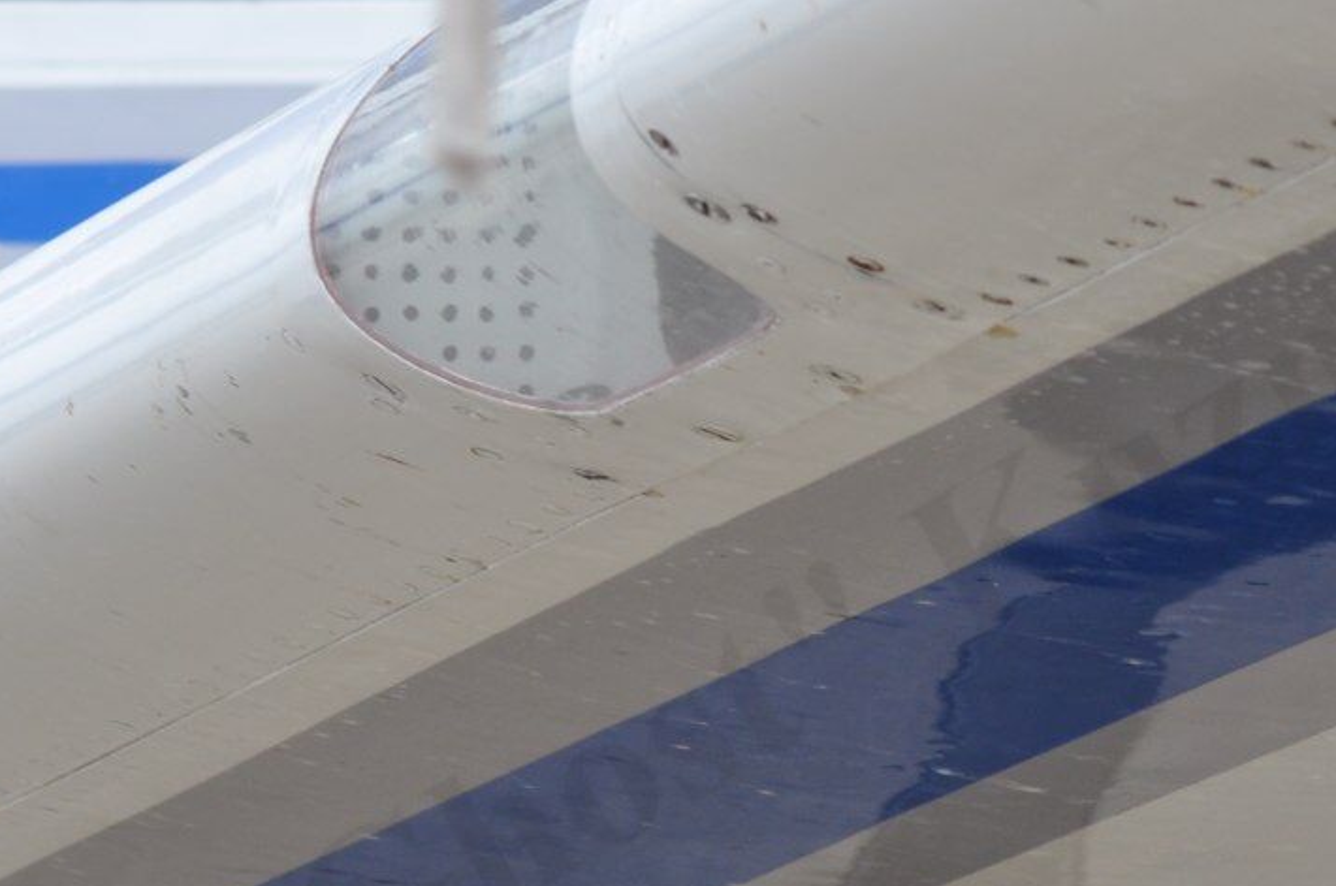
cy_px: 704
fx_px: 17637
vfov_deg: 2.9
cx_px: 706
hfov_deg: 4.3
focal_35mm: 476
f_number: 8
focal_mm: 110
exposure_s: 1/160
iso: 200
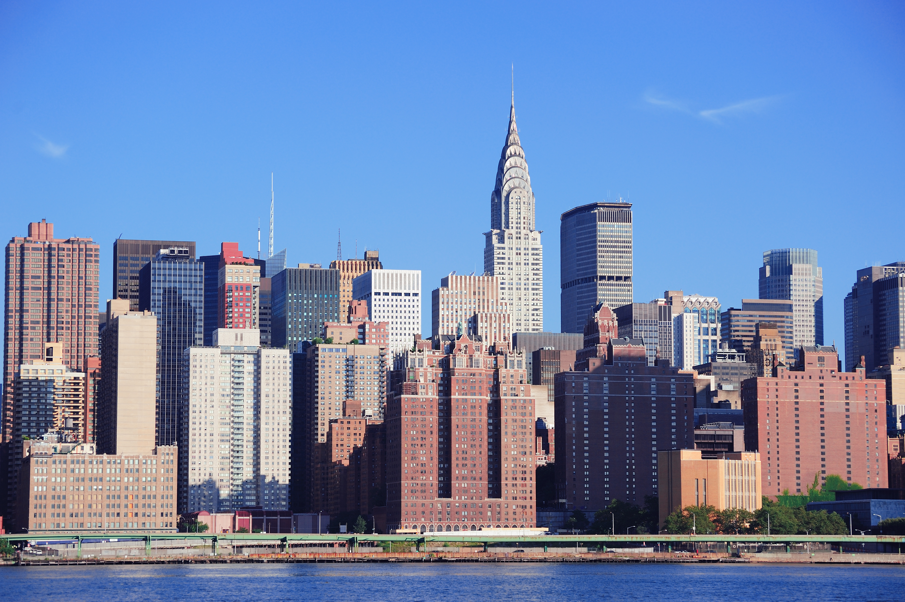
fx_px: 2512
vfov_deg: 13.7
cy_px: 301
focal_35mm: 100
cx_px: 452
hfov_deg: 20.4
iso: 200
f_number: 5.6
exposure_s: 1/1000
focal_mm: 100
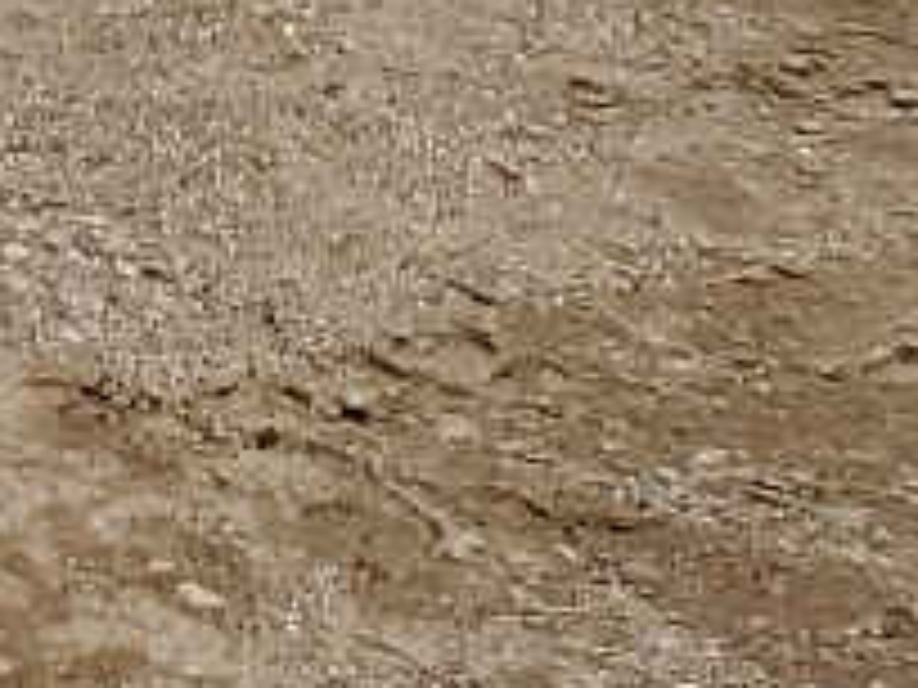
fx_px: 5410
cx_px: -2570
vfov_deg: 7.0
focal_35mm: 204
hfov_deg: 7.4
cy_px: -666
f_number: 1.5
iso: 50
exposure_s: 1/10000
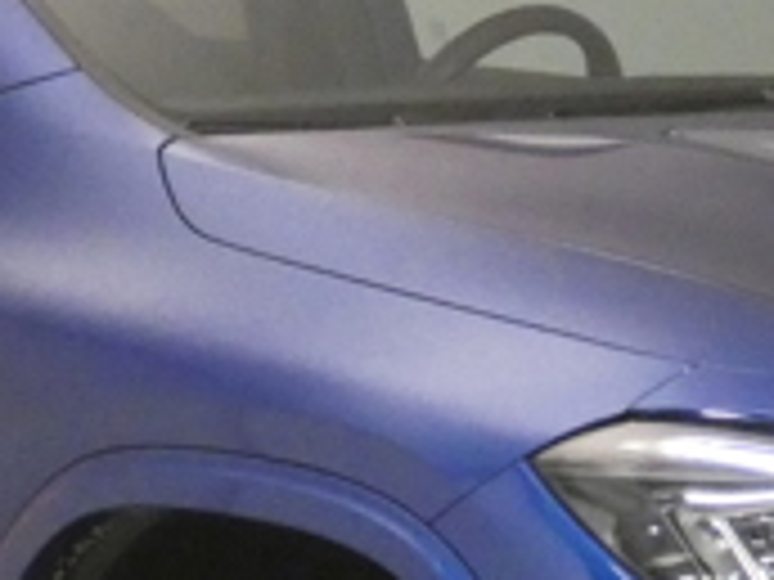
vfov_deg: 5.5
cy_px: 647
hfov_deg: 7.3
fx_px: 6037
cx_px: 288
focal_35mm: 270
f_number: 4.1
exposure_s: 1/50
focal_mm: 10.4
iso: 1600
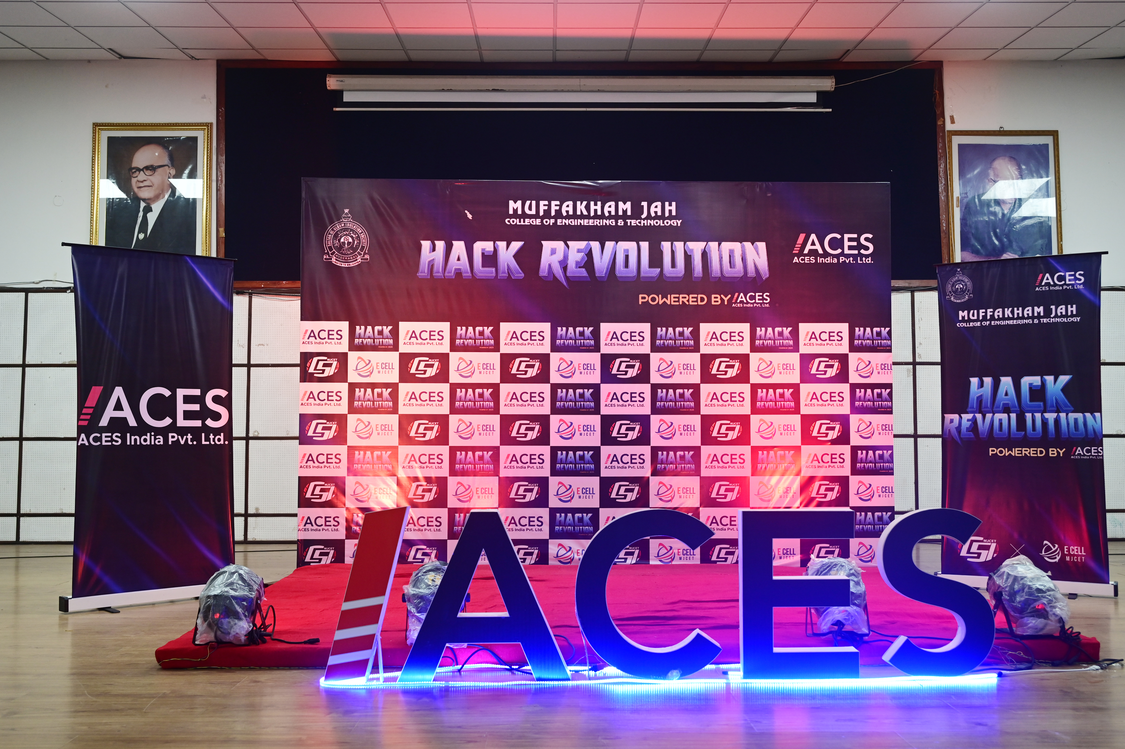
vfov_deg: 38.8
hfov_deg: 55.8
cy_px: 374
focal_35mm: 34
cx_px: 562
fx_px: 1062
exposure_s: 1/125
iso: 1000
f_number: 4
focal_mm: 34
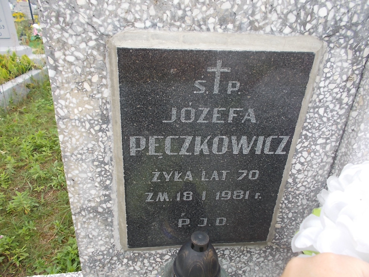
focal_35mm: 26
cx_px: 184
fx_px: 277
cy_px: 138
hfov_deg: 67.3
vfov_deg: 53.1
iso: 80
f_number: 3.2
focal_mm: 4.6
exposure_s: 1/250
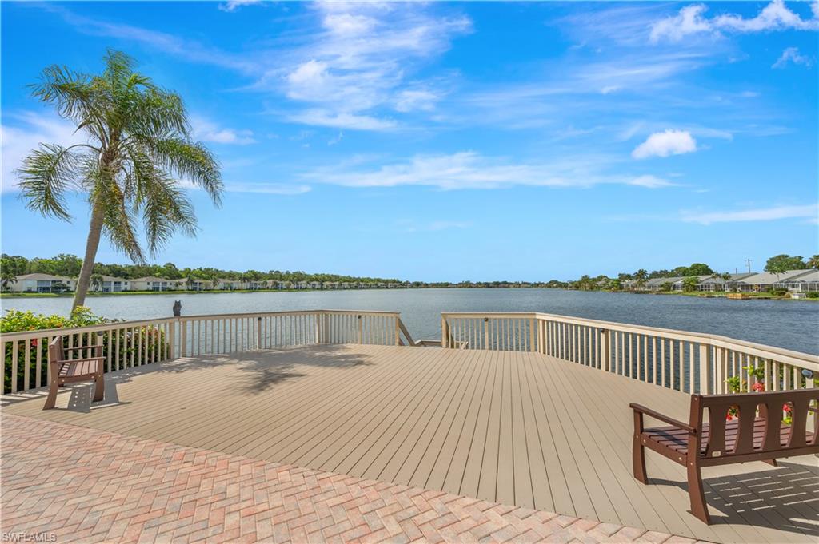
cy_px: 272
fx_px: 318
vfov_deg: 81.1
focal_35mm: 14
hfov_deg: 104.3
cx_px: 410
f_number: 10
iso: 125
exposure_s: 1/400
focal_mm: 14
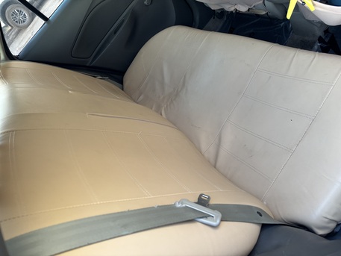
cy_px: 128
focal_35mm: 26
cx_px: 170
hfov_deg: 67.3
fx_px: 256
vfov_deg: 53.1
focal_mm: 5.96
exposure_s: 1/117
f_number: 1.6
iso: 125
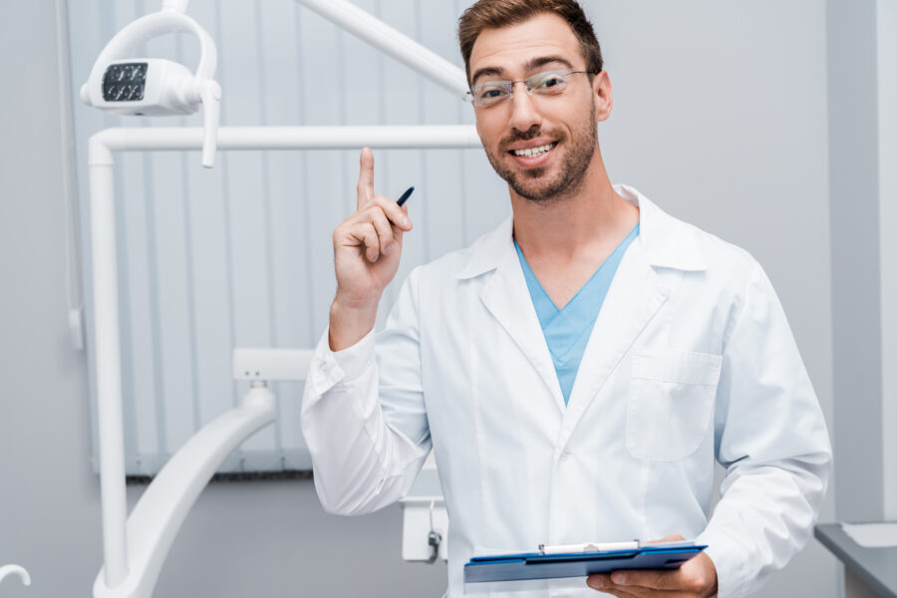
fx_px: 1246
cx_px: 448
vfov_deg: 27.0
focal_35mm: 50
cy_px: 299
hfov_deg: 39.6
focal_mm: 50
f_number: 5
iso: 100
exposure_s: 1/160
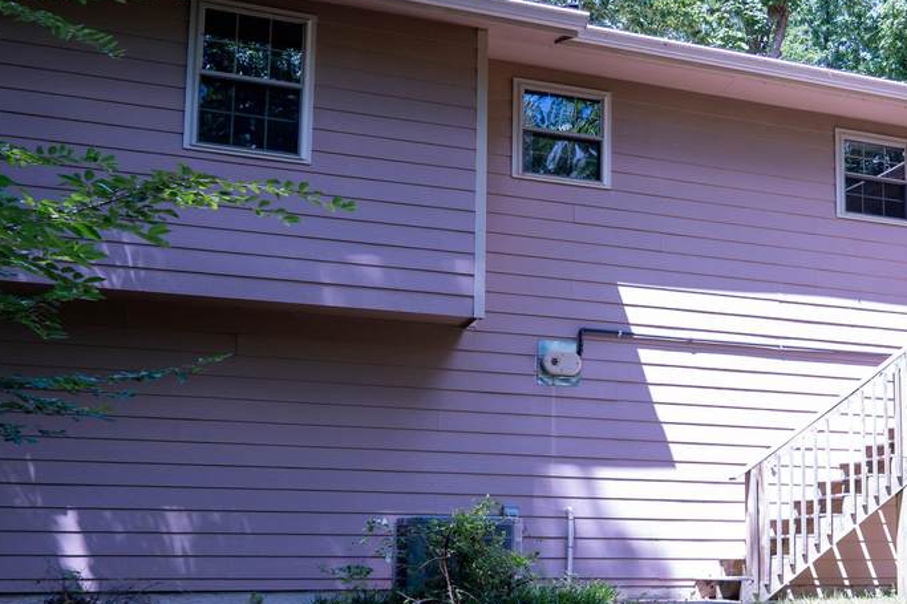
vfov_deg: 29.6
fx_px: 1133
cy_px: 423
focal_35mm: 45
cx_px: 702
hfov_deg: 42.0
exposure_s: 1/100
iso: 100
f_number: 4
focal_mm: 24
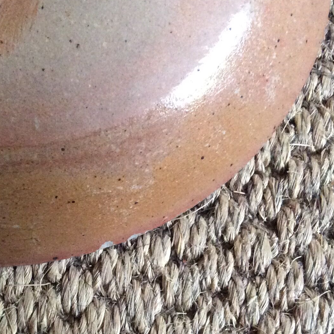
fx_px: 764
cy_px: 239
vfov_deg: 24.5
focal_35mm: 70
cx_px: 111
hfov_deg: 24.5
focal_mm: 3.3
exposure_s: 1/25
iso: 320
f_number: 2.4
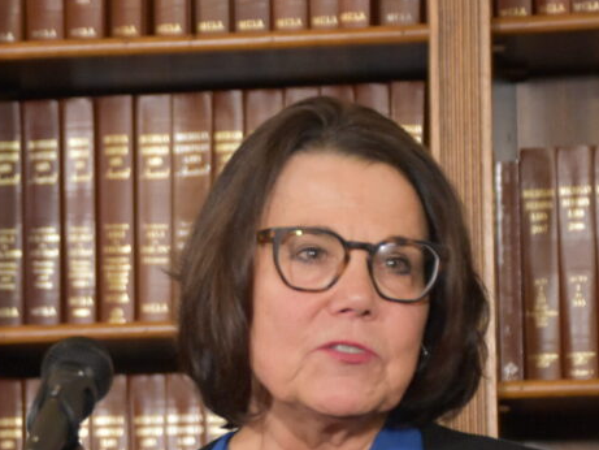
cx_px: -5
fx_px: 5526
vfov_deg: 4.7
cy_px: 328
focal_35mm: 319
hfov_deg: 6.2
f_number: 4.5
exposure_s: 1/125
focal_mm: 85
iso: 3200
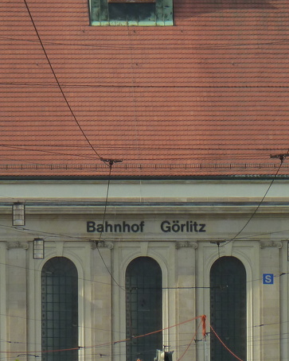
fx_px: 4096
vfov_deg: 5.1
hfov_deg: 4.0
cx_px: 124
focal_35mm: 383
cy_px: 130
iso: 125
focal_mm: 37
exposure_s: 1/400
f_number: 5
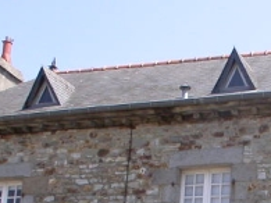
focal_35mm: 154
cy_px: 243
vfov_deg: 9.5
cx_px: 263
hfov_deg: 12.7
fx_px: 1205
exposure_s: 1/206
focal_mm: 9.1
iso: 100
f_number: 6.2
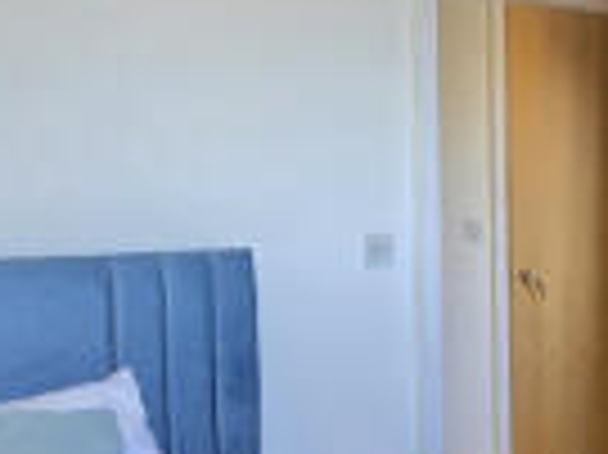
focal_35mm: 56
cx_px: 529
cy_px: 209
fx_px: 983
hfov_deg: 32.9
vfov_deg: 26.1
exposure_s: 1/50
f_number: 2.2
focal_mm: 2.2
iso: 125
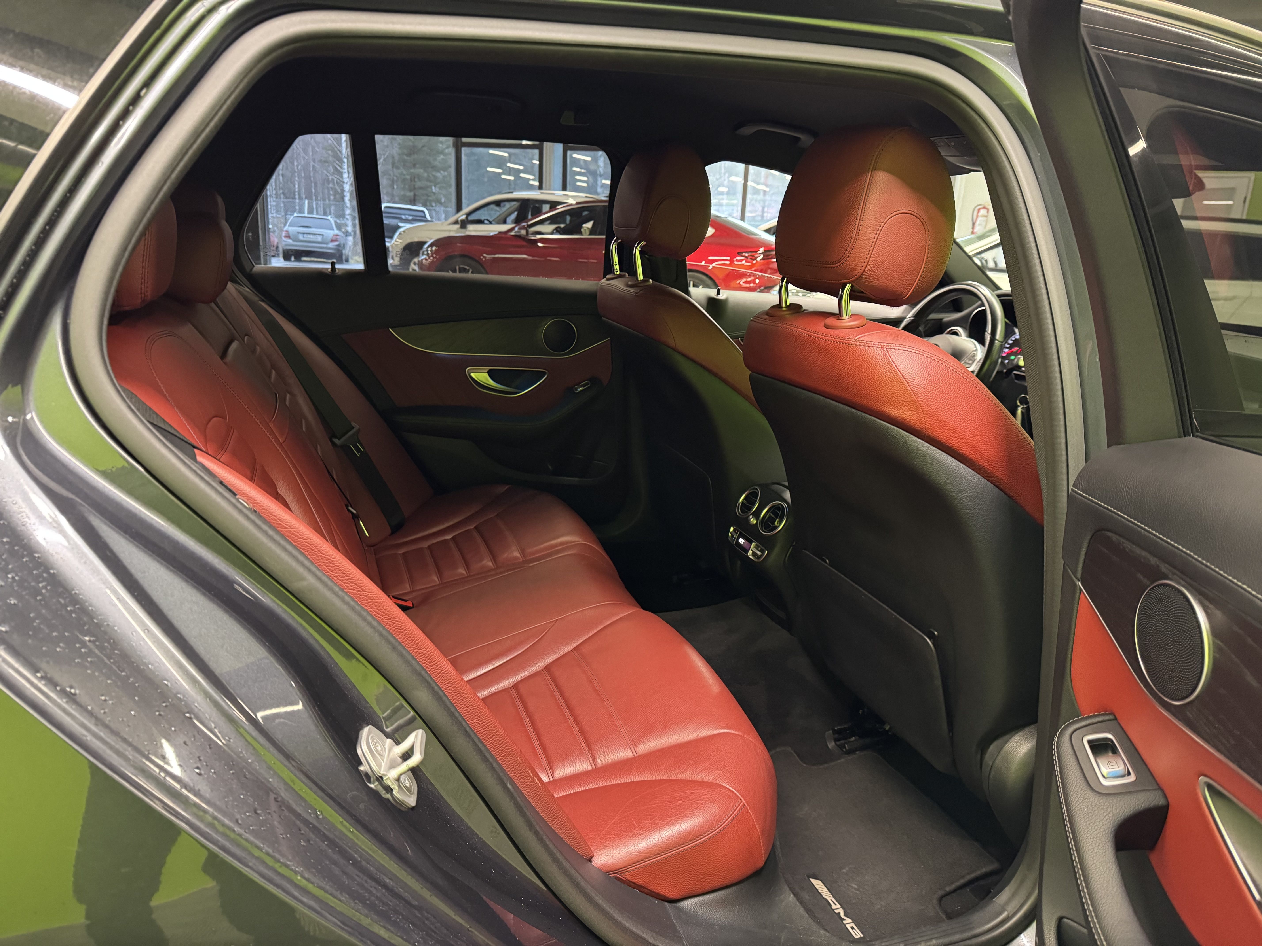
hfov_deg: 71.6
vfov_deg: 56.8
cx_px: 631
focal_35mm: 24
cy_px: 473
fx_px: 875
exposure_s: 1/33
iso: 640
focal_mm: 6.76
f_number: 1.78
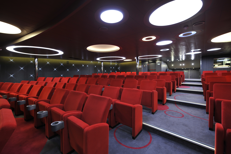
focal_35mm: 14
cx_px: 116
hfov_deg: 104.3
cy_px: 77
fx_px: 90
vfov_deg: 81.1
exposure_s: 1/4
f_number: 5.6
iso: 800
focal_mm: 14
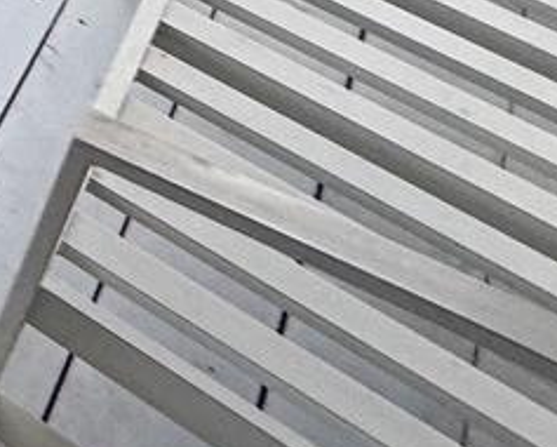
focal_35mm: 83
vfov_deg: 14.9
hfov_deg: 12.9
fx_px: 1369
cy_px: -471
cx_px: -954
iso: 50
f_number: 2.2
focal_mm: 2.22
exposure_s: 1/99
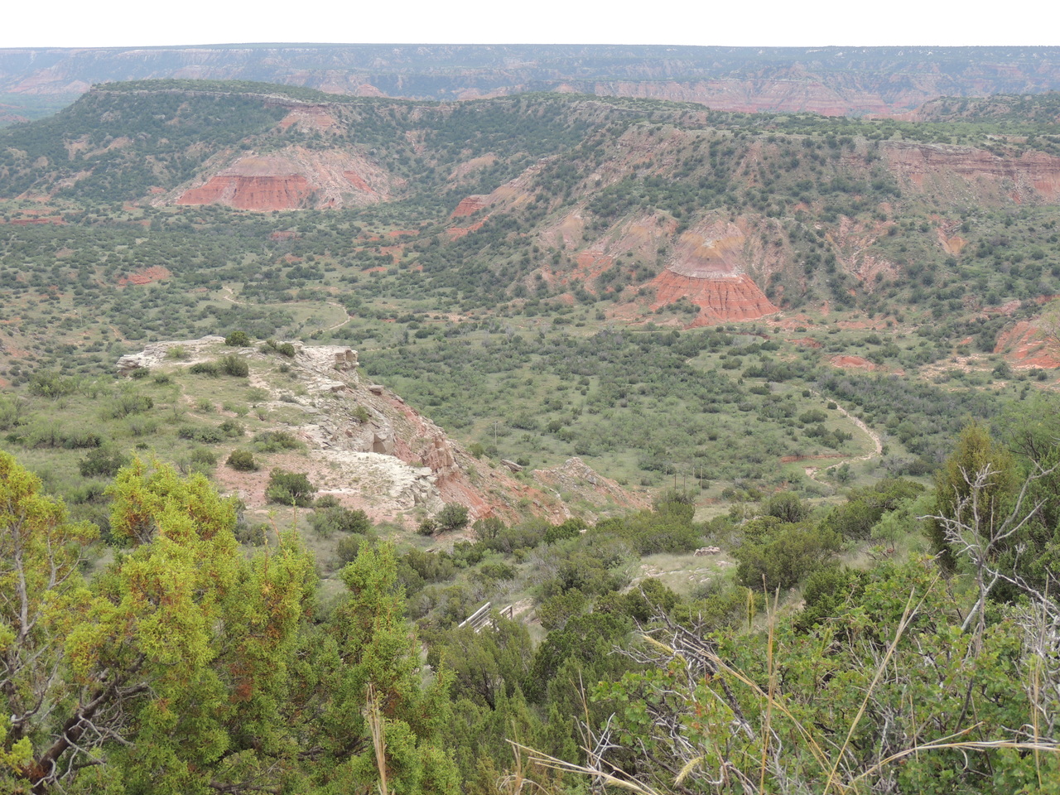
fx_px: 1439
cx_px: 530
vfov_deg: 30.9
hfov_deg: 40.4
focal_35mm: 47
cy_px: 398
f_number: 3.5
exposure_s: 1/500
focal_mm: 8.3
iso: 100
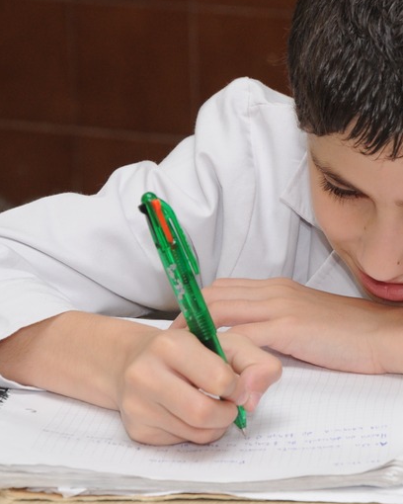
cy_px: 207
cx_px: 347
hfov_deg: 6.8
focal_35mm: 226
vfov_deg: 8.5
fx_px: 3369
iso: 640
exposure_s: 1/125
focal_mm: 80
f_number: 7.1
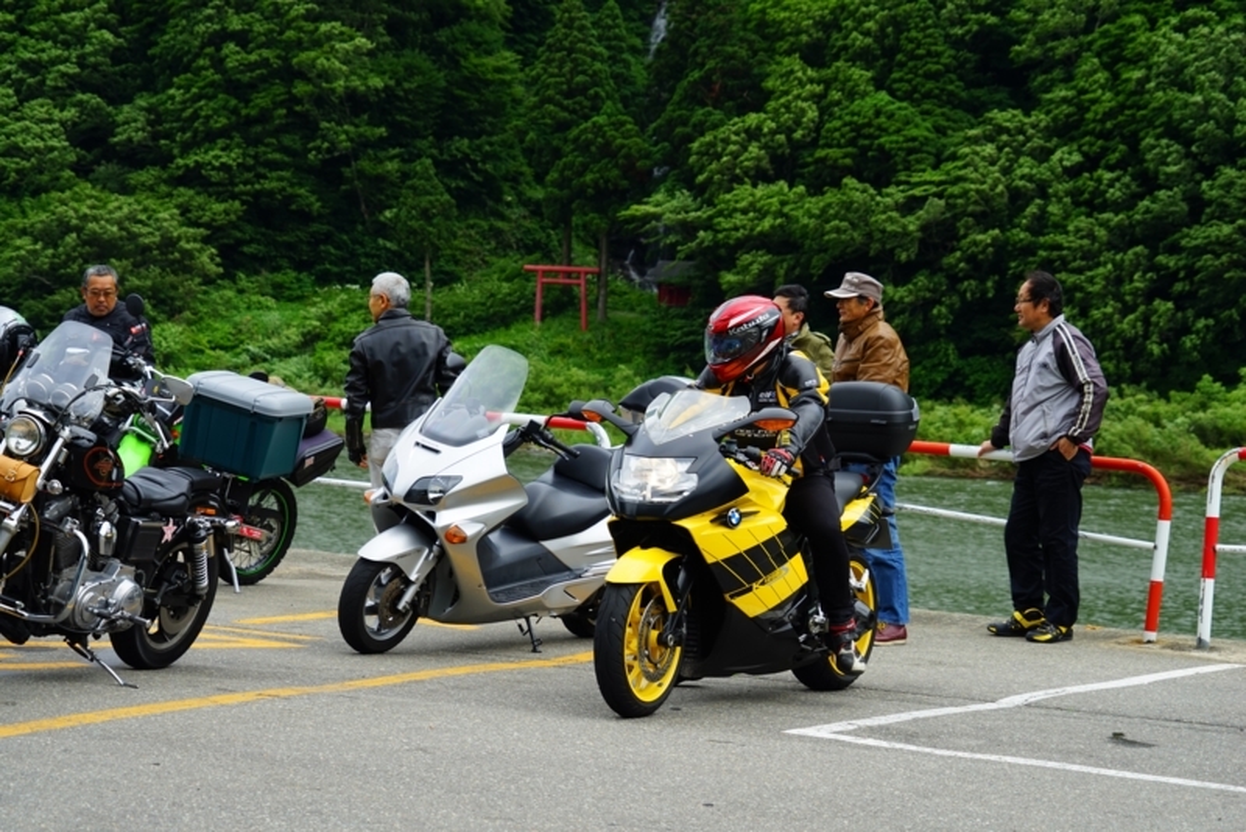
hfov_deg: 24.5
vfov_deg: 16.5
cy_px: 416
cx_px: 623
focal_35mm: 83
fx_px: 2874
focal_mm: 83
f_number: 8
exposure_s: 1/125
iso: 100
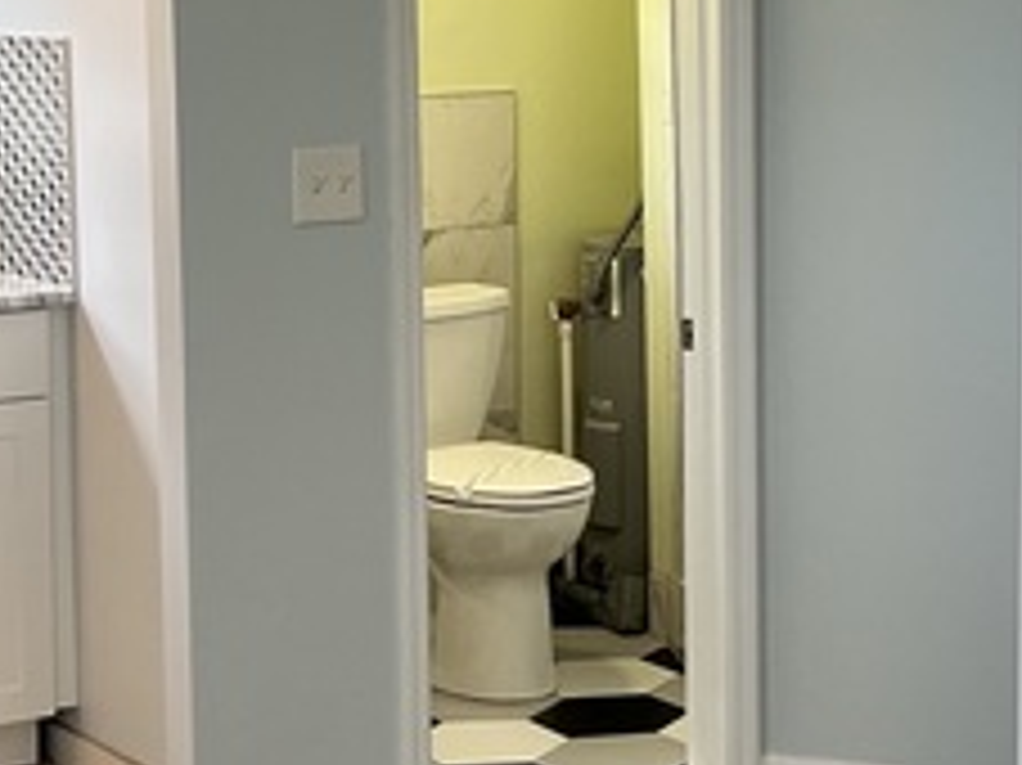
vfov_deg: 14.3
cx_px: 770
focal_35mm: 103
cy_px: 205
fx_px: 3039
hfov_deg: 19.0
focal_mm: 5.7
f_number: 1.5
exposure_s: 1/120
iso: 80
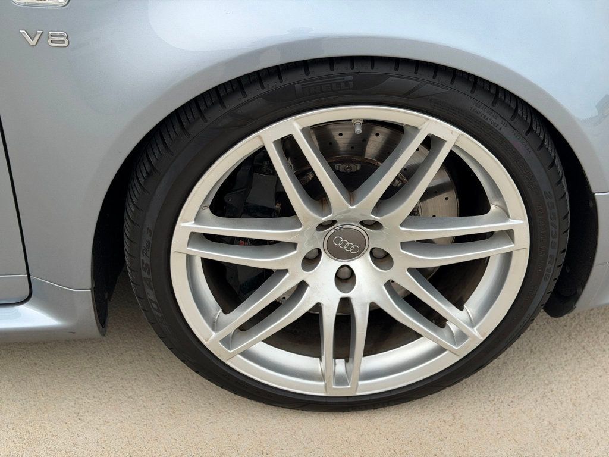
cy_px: 228
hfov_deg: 39.7
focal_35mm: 48
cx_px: 304
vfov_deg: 30.3
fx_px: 844
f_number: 1.78
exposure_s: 1/1642
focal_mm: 6.76
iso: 64
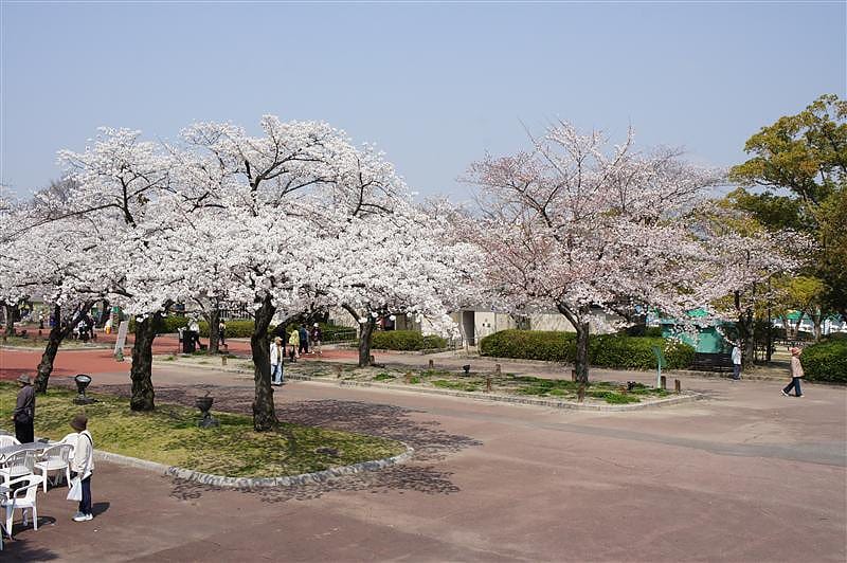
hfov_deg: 49.6
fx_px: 917
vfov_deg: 34.2
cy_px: 282
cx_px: 424
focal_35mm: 39
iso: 200
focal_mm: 26
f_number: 11
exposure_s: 1/200
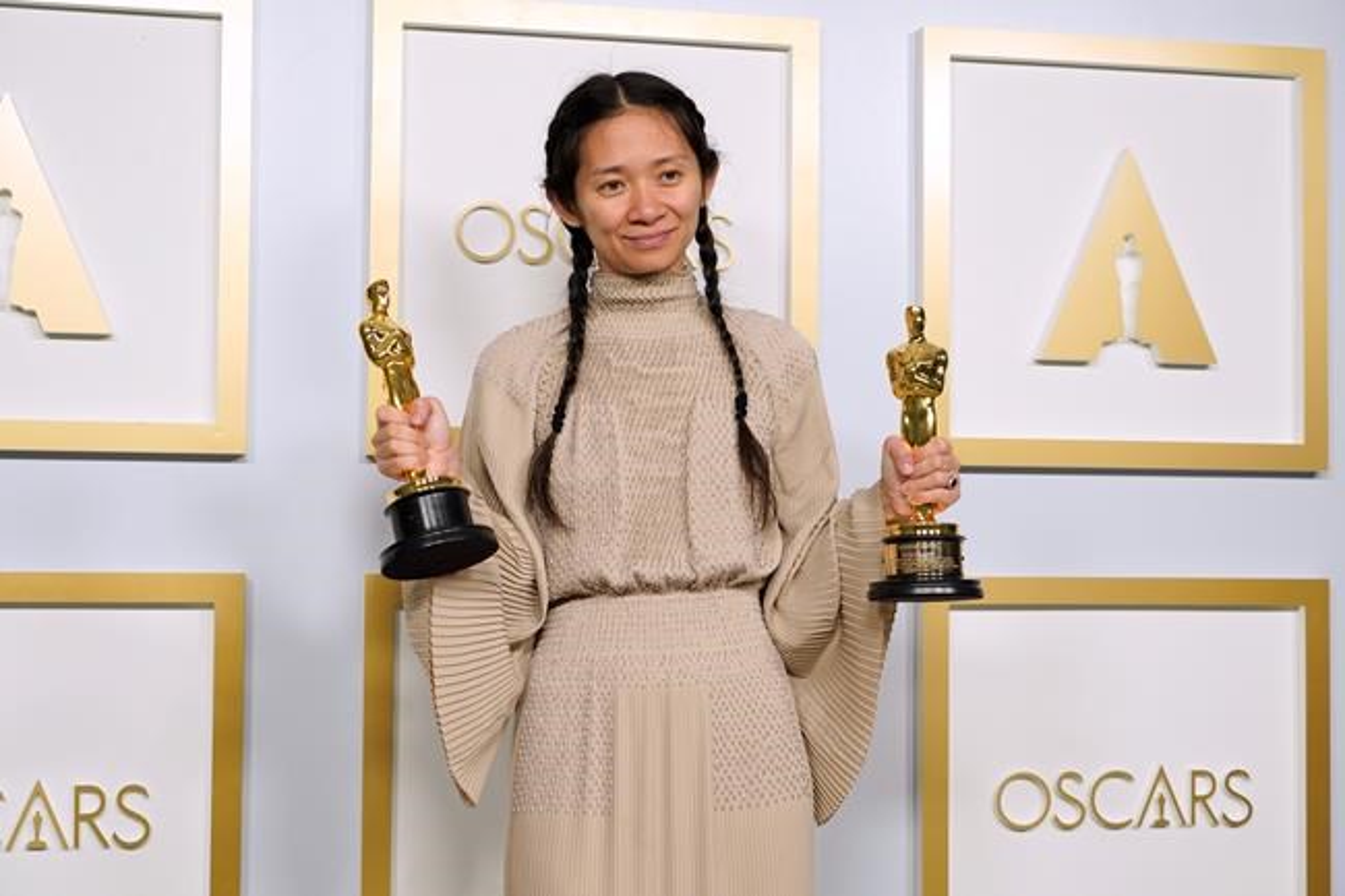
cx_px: 672
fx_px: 2241
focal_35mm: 60
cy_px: 448
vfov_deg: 22.6
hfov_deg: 33.4
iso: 1600
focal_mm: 60
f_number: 5
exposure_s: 1/640
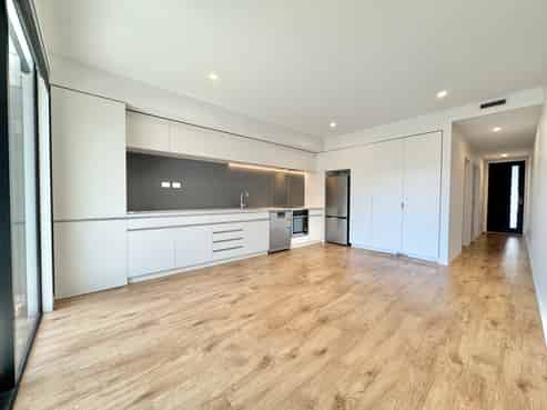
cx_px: 274
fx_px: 221
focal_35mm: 14
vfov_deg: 85.6
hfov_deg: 102.1
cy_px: 205
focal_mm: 2.22
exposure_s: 1/100
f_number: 2.2
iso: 100
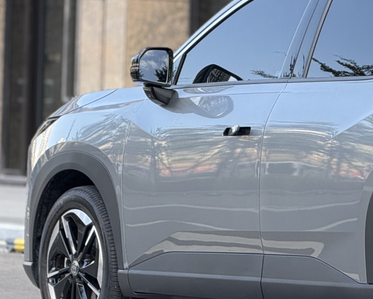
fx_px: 3323
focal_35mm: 301
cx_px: 475
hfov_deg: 6.4
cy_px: 120
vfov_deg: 5.1
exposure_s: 1/99
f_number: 2.8
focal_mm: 15.66
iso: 80
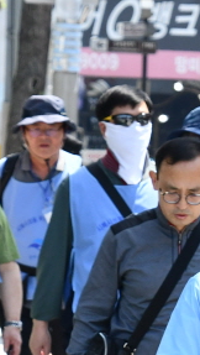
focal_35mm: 457
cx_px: 479
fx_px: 4297
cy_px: 212
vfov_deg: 4.7
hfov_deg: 2.6
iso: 800
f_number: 9
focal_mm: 80
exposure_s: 1/1250
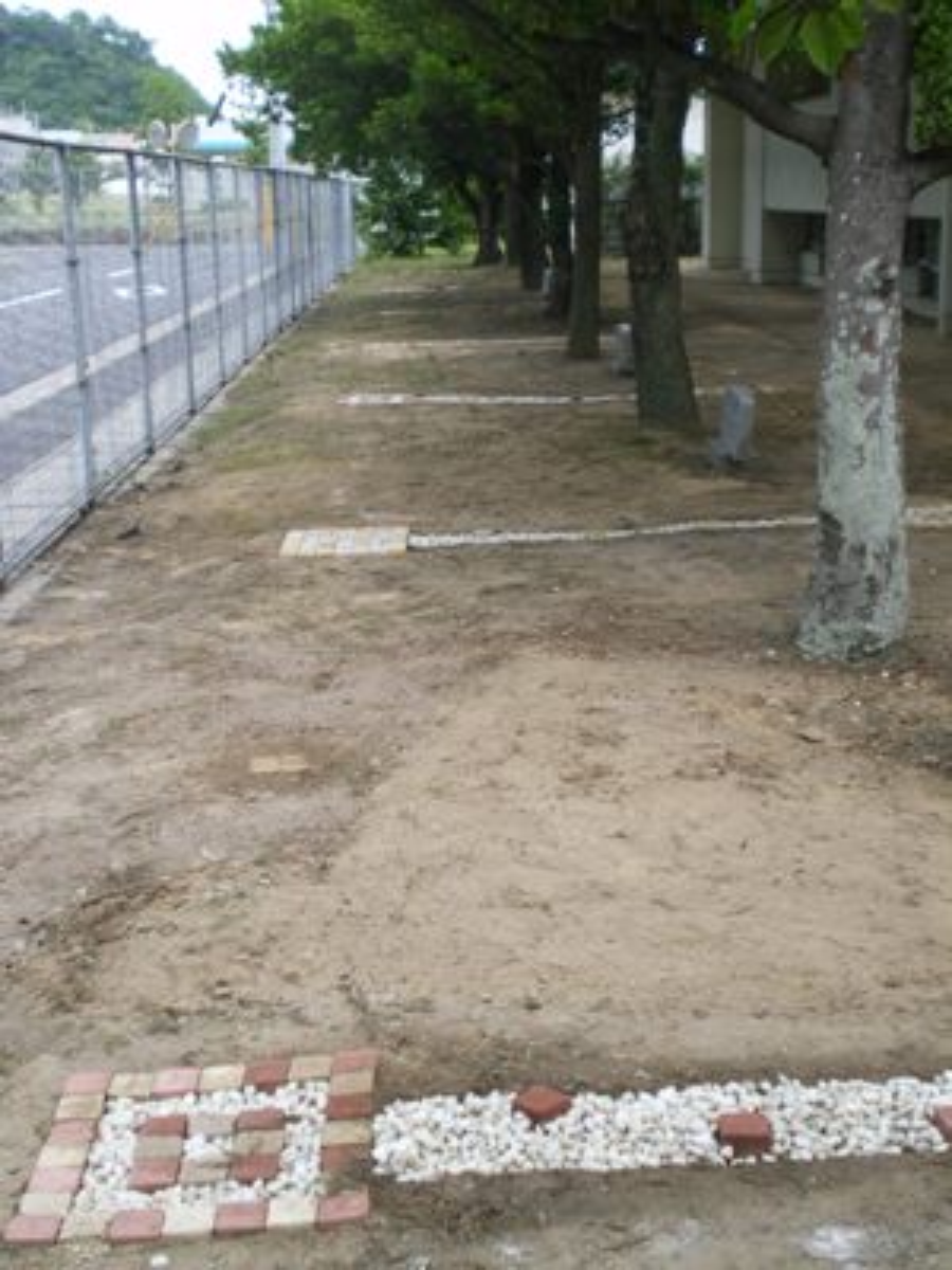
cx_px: 476
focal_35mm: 50
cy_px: 635
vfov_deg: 38.2
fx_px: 1833
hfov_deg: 29.1
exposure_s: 1/80
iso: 64
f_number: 3.7
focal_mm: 8.4
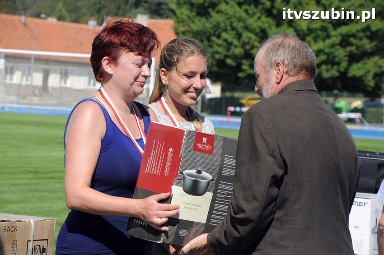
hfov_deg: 13.1
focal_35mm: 158
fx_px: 1678
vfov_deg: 8.7
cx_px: 192
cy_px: 128
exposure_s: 1/1000
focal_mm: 105
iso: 400
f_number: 8
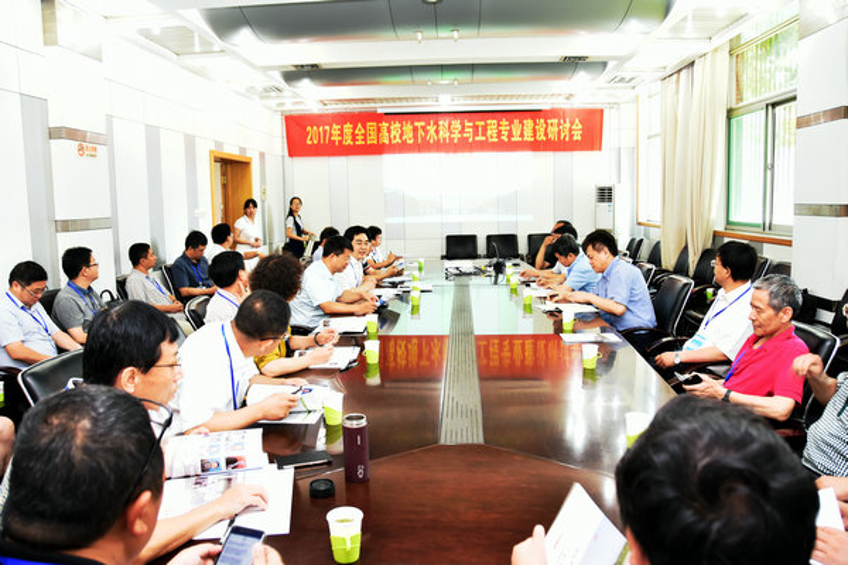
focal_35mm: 27
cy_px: 282
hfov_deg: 67.4
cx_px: 424
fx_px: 636
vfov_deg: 47.9
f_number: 9
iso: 800
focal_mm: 18
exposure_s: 1/30
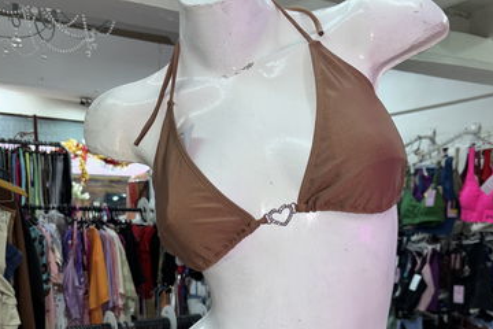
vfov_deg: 31.7
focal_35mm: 40
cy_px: 300
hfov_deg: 48.5
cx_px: 255
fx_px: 548
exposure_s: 1/102
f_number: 1.6
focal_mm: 5.96
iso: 32
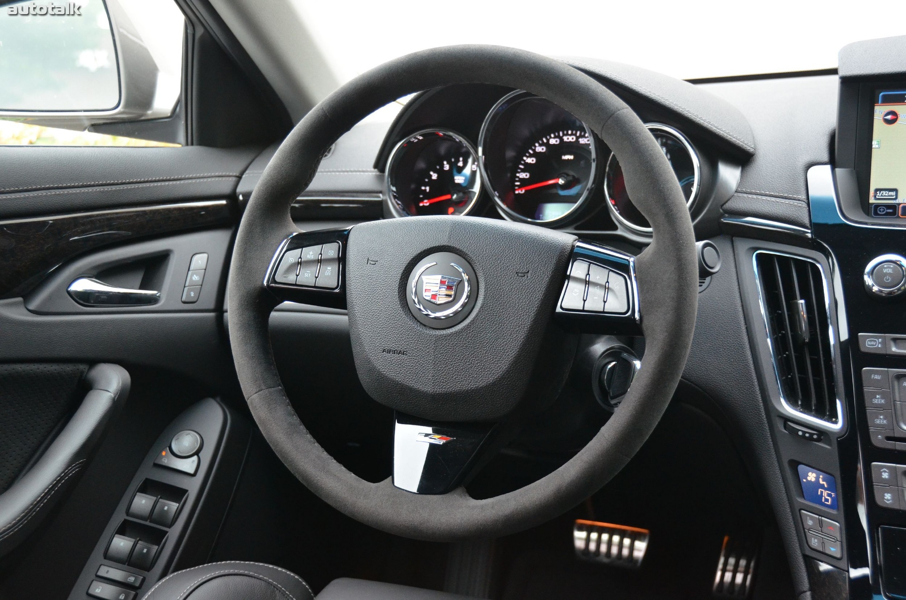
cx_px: 453
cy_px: 300
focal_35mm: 46
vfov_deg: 28.8
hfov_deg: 42.4
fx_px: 1168
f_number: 4
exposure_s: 1/200
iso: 1600
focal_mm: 31
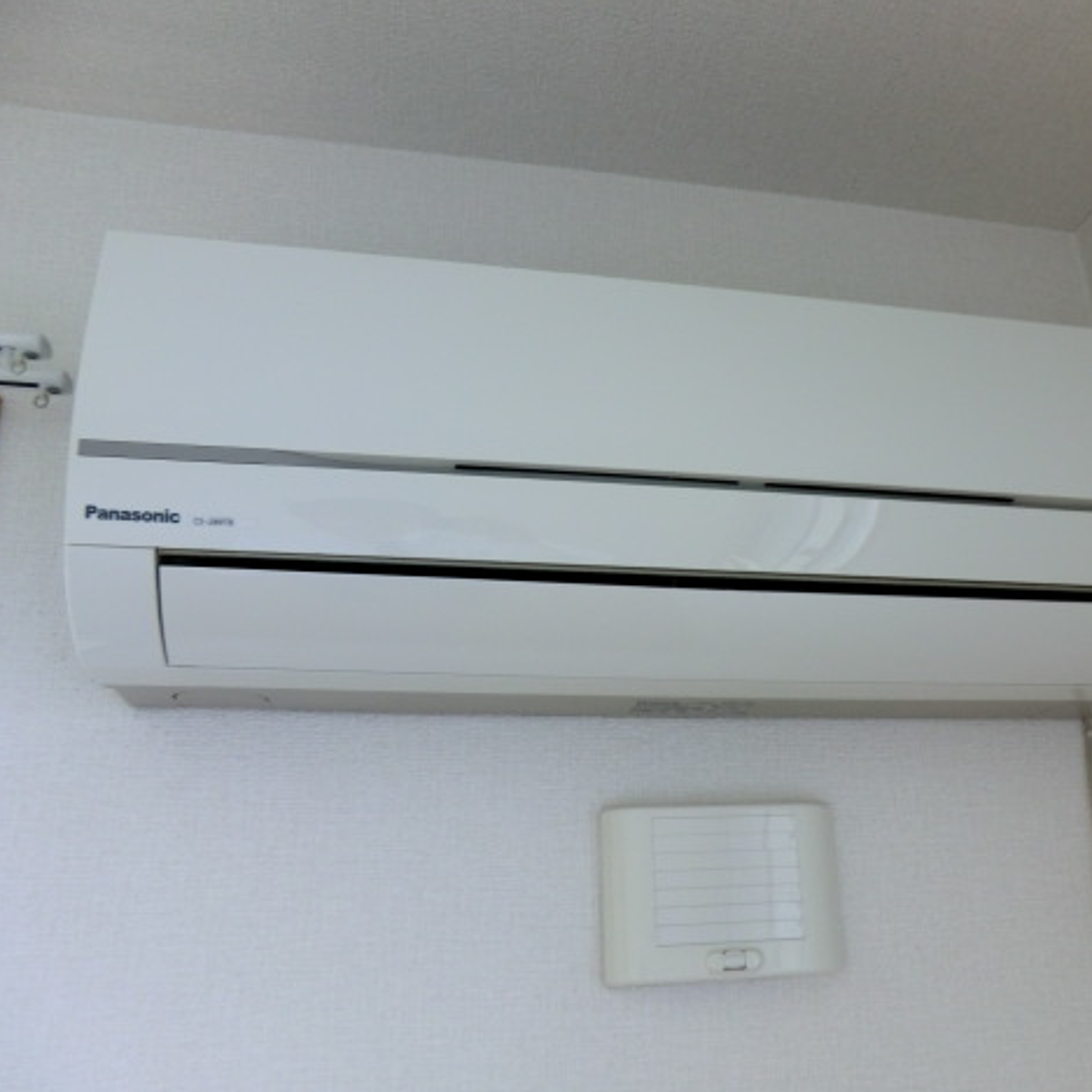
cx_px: 688
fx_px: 1035
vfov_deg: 55.6
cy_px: 558
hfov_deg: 54.9
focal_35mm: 29
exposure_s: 1/60
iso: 100
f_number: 3.2
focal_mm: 4.3
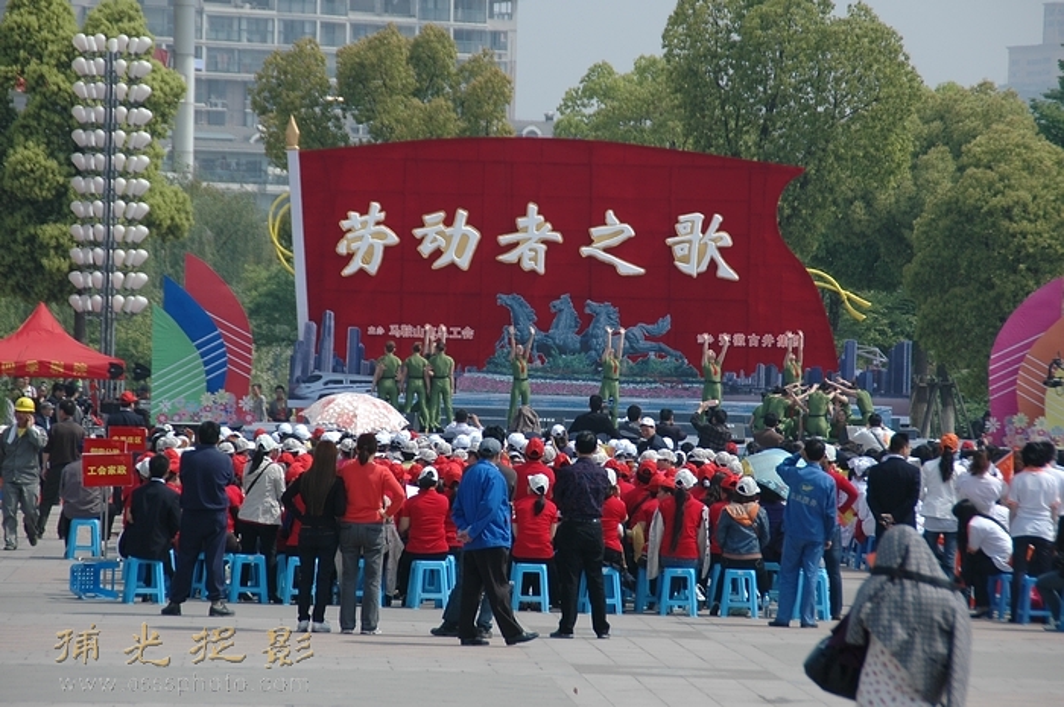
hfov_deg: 10.2
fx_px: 5978
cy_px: 354
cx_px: 532
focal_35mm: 202
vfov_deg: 6.8
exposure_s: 1/800
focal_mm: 135
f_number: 7.1
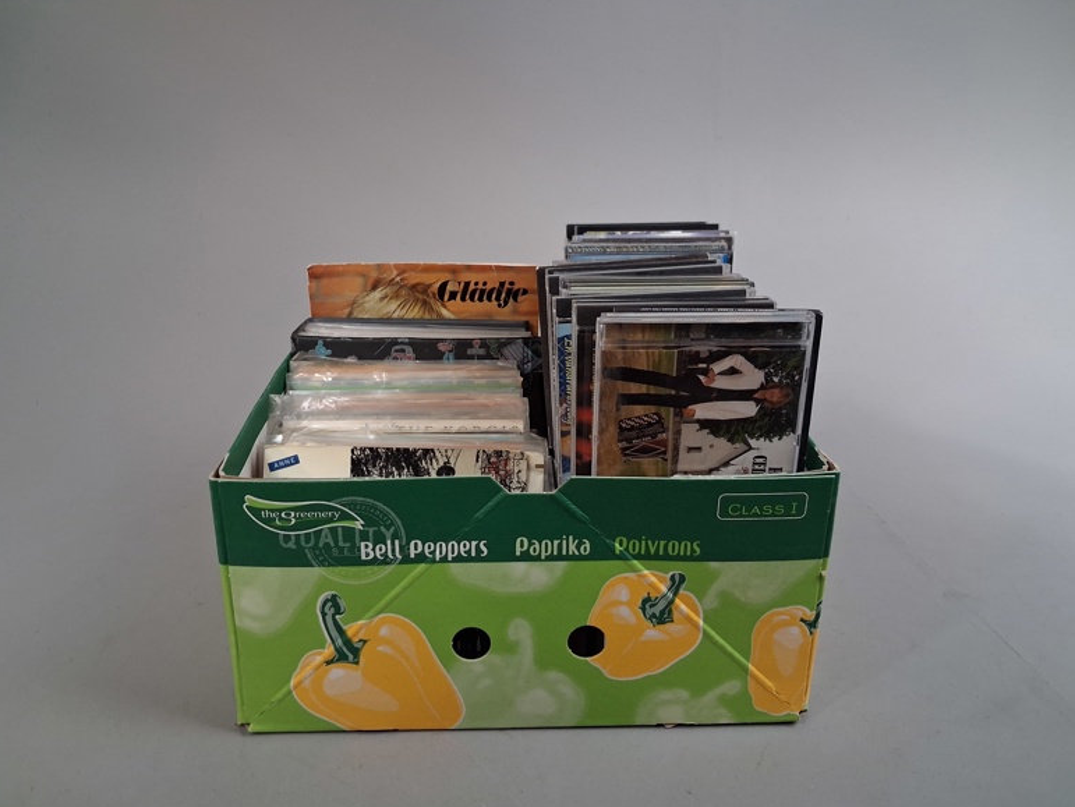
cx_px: 533
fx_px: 870
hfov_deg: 63.4
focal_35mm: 28
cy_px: 415
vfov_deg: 49.8
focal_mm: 4
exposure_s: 1/50
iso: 250
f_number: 1.8
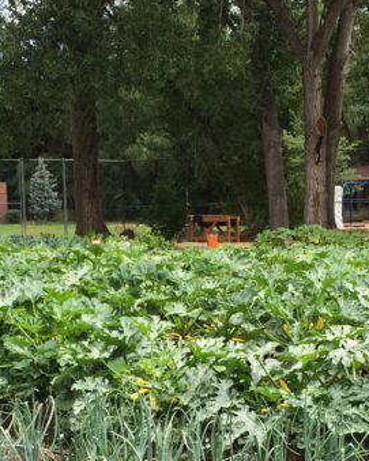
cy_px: 382
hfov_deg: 17.9
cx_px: 193
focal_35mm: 86
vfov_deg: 21.9
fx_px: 1175
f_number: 2.2
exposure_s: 1/1026
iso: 32
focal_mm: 4.12
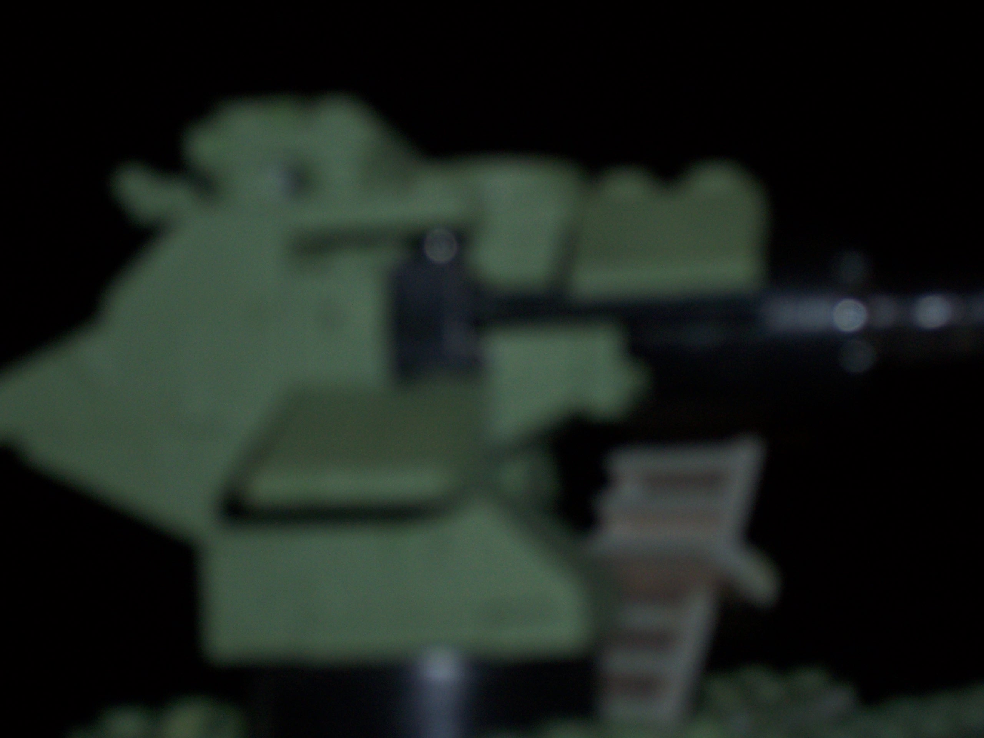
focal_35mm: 82
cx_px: 492
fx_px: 2331
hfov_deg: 23.8
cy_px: 369
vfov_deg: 18.0
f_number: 4.1
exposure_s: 1/90
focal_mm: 13.5
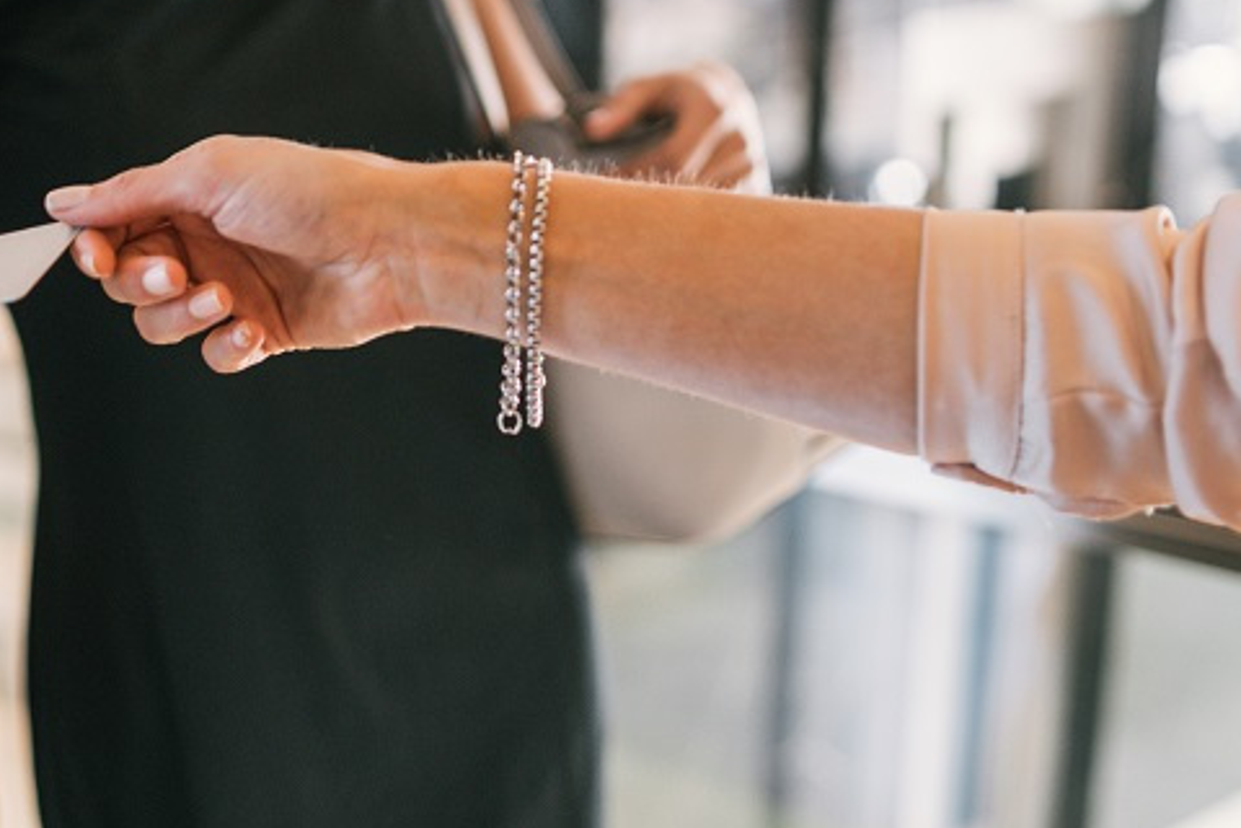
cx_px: 115
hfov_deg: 26.7
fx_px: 2516
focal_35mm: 73
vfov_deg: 18.6
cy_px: 622
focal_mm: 35
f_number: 2
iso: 640
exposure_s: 1/50
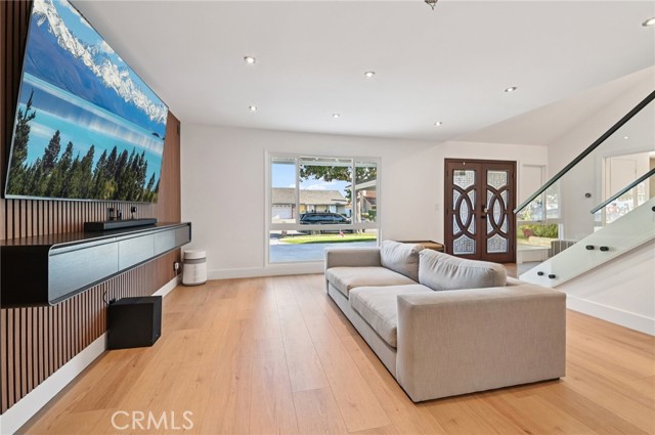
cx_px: 328
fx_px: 273
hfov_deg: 100.5
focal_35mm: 15
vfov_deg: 77.2
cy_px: 218
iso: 320
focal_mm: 15
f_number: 8
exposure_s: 1/6
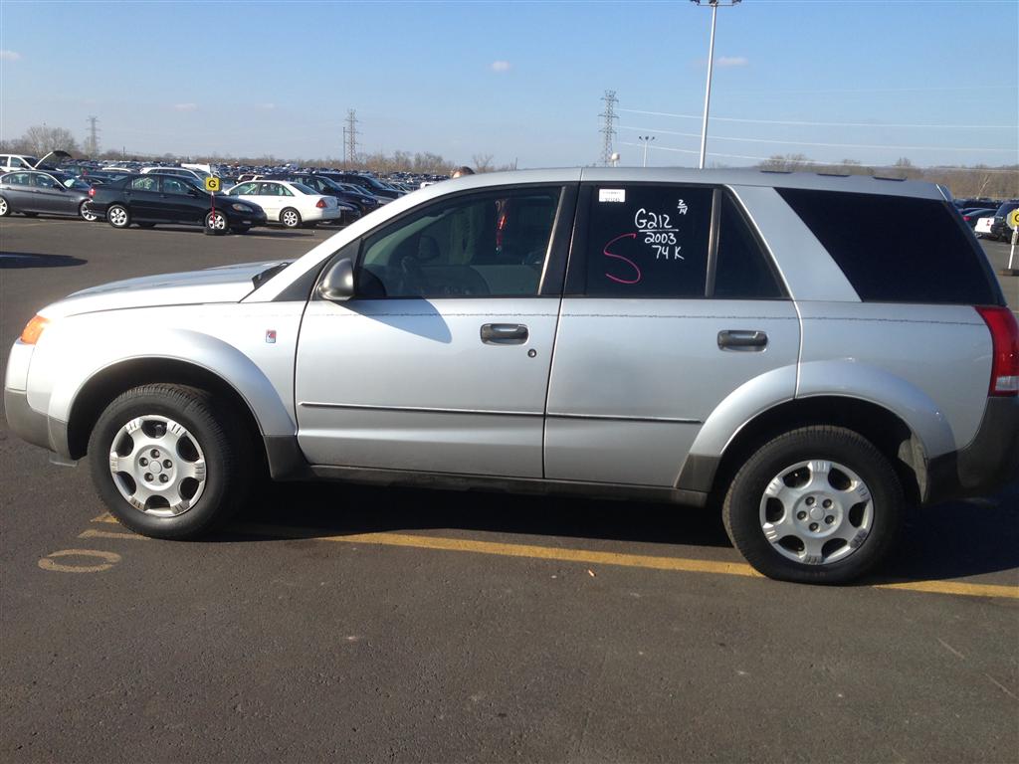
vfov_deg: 42.9
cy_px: 382
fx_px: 971
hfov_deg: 55.4
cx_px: 510
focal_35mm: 33
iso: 50
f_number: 2.4
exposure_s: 1/1043
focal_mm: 4.13
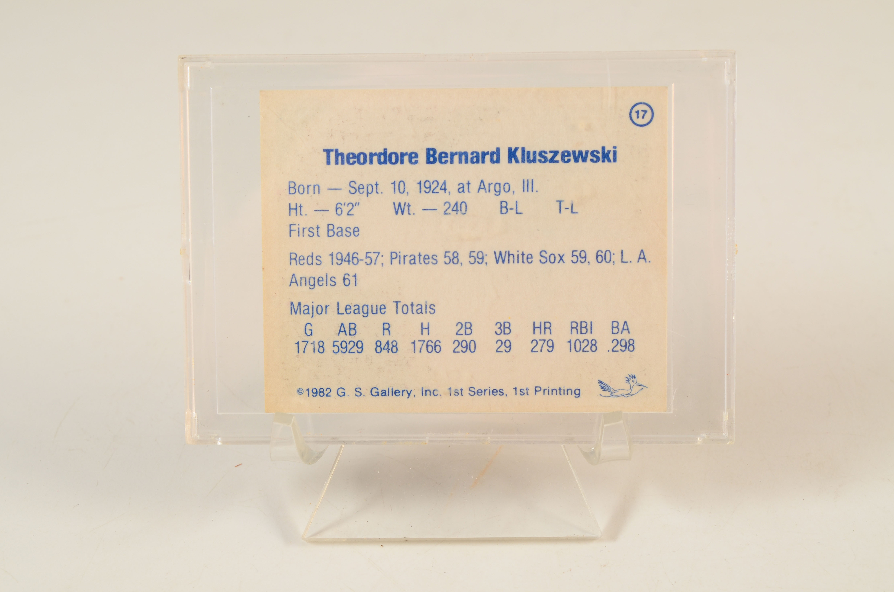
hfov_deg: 28.1
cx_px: 447
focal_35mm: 72
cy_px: 296
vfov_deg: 18.8
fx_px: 1784
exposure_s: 1/160
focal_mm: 48
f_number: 13
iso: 200
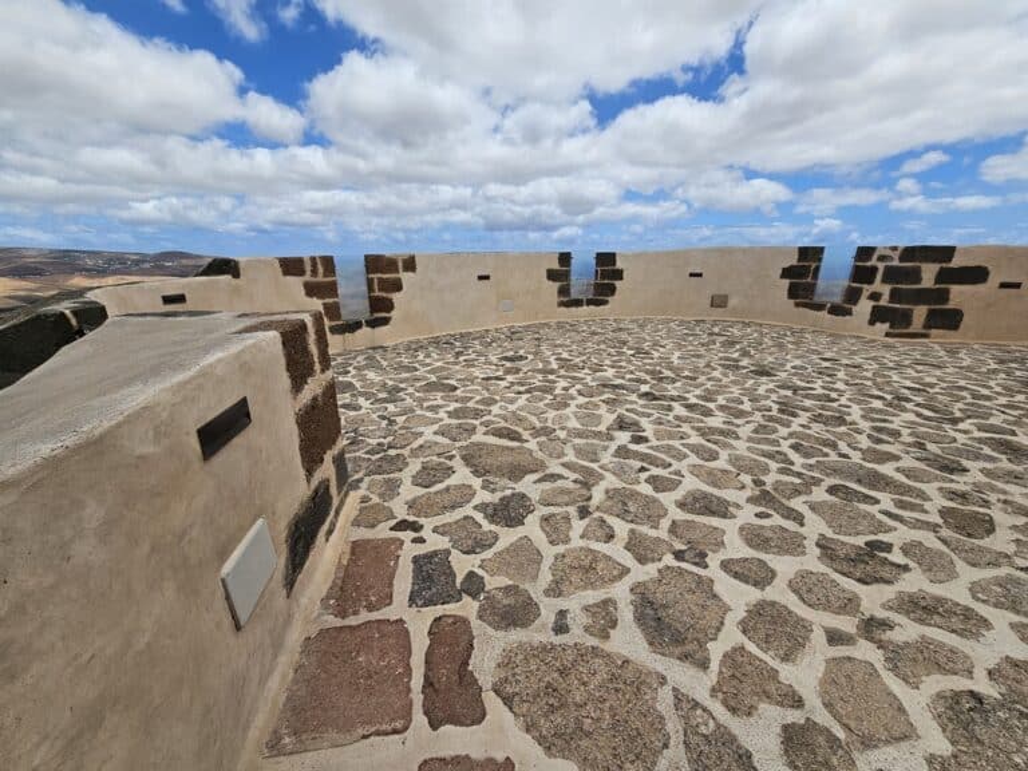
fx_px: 386
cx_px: 514
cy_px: 386
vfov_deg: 89.9
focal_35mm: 13
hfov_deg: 106.2
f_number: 2.2
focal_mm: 2.2
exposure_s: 1/5243
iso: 50
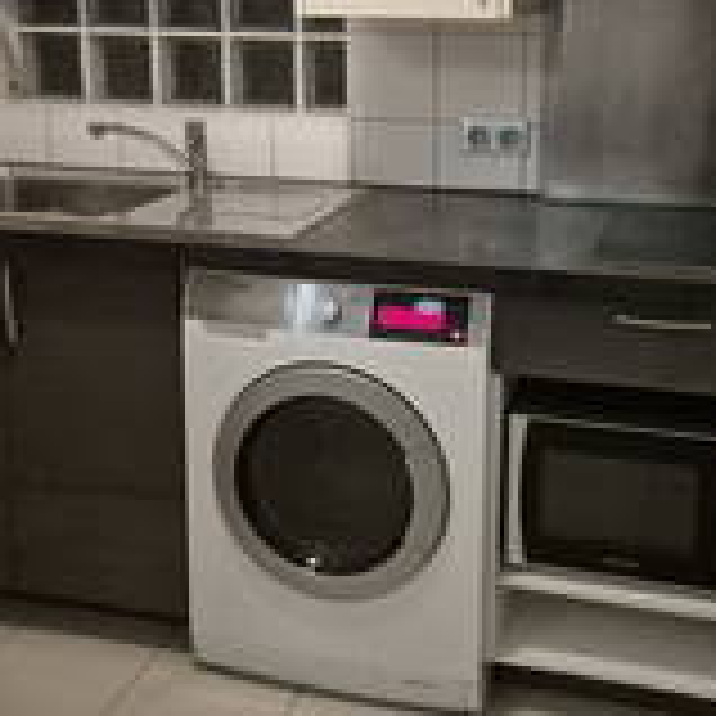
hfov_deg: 36.6
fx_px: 1076
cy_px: 207
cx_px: 441
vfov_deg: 36.2
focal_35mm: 46
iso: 1600
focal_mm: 5.4
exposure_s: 1/100
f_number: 1.8
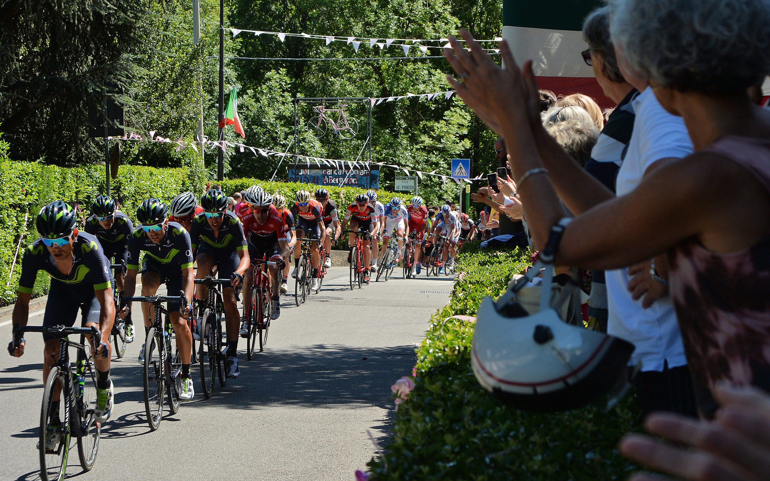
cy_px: 255
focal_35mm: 100
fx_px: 2098
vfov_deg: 13.1
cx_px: 385
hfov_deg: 20.8
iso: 800
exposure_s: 1/640
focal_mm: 98
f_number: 11
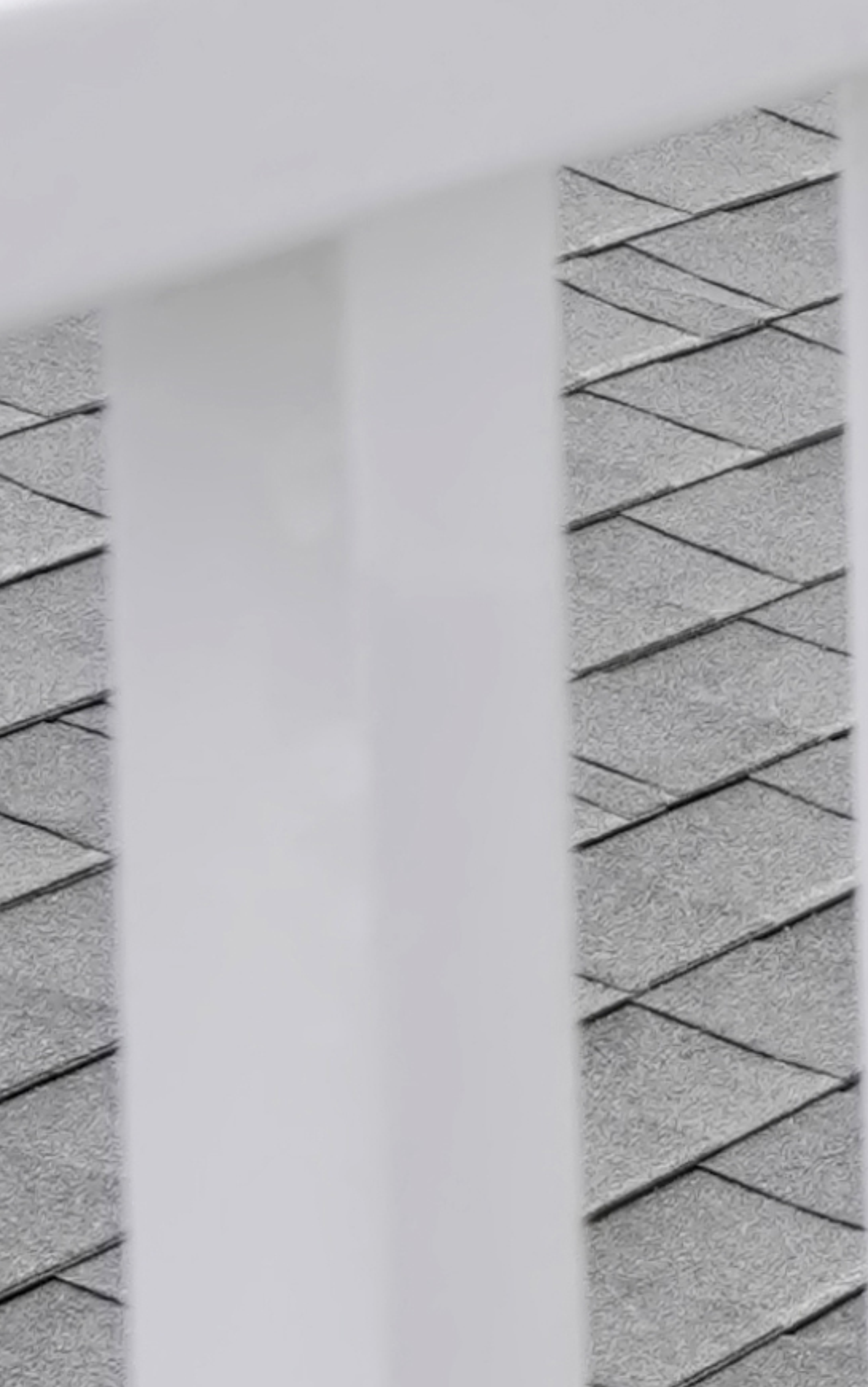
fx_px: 5635
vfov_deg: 13.3
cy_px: -666
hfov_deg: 5.0
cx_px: 5386
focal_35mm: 149
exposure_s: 1/1250
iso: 400
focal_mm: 16
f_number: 7.1
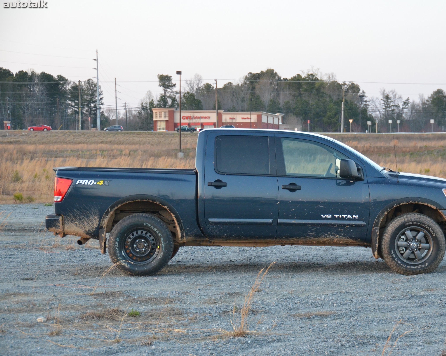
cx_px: 271
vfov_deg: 16.0
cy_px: 179
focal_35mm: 96
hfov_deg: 19.9
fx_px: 1267
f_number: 4.8
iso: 1600
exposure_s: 1/250
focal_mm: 56
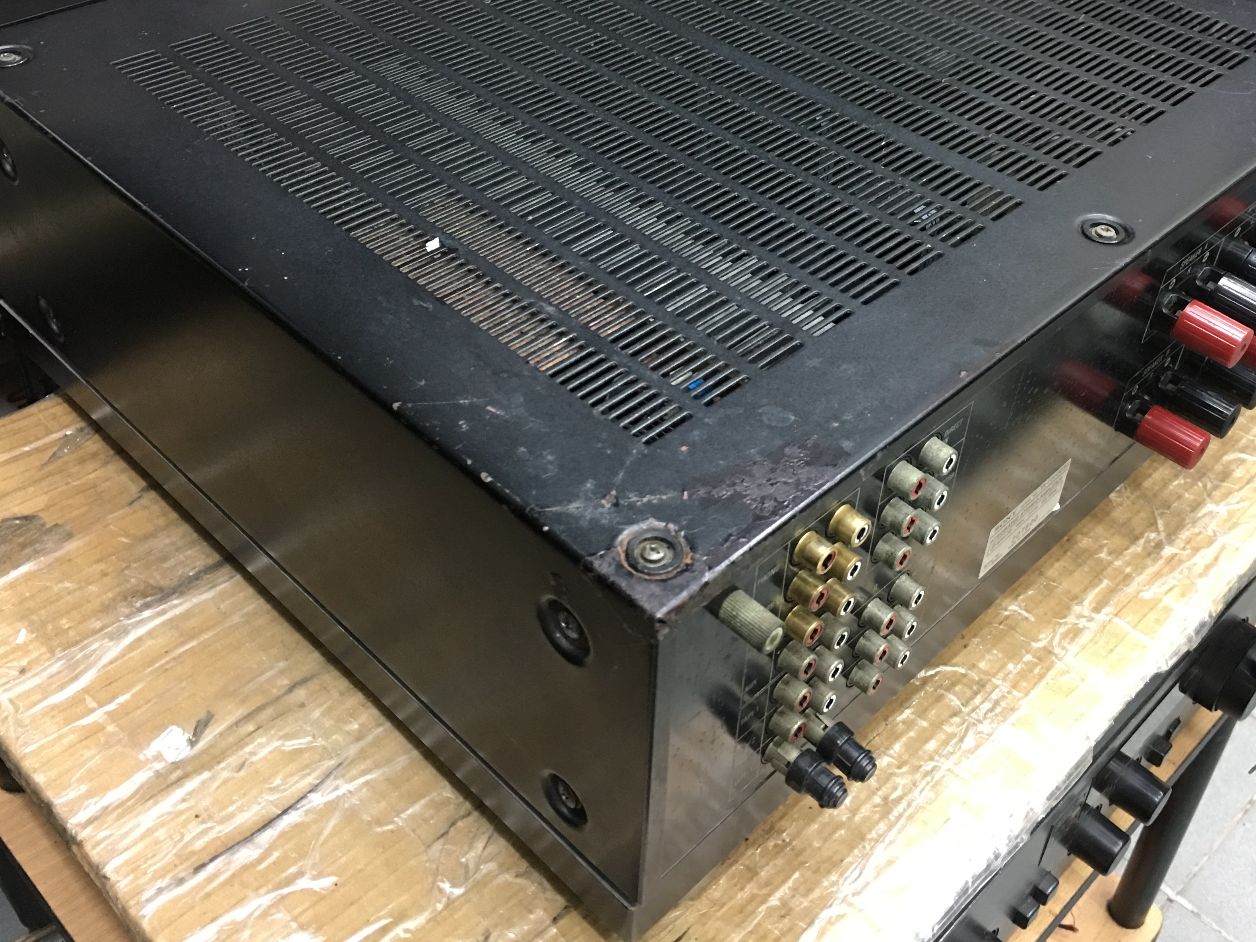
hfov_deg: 50.0
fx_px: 1343
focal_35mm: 37
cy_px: 343
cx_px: 714
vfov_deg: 38.4
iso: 100
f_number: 2.2
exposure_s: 1/10
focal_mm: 4.15
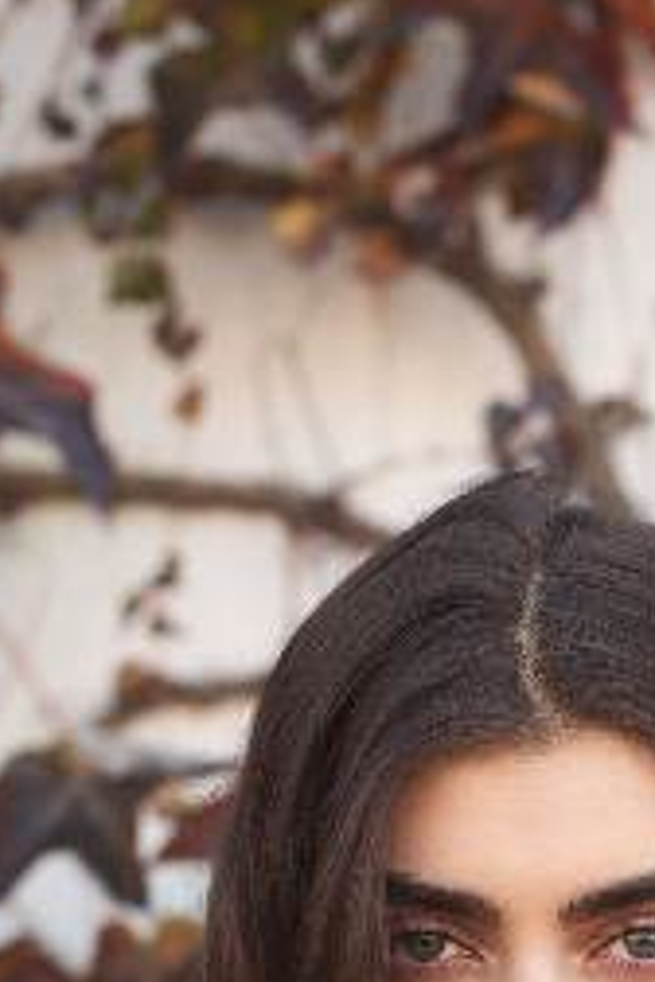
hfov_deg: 9.8
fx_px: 3793
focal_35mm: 139
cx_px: 614
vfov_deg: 14.3
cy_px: 1204
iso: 100
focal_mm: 50
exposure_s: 1/125
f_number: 3.5
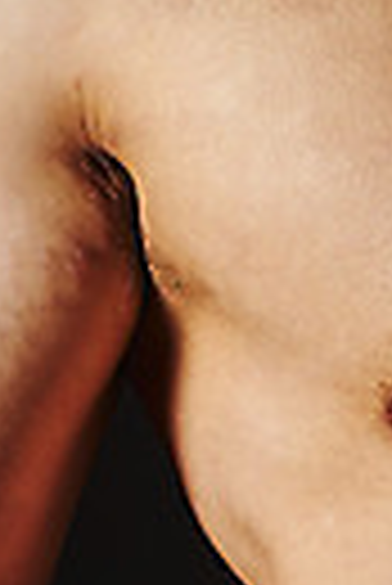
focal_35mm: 324
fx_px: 5278
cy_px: 378
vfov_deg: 6.4
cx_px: 394
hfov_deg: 4.2
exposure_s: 1/125
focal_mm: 105
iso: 100
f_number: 22
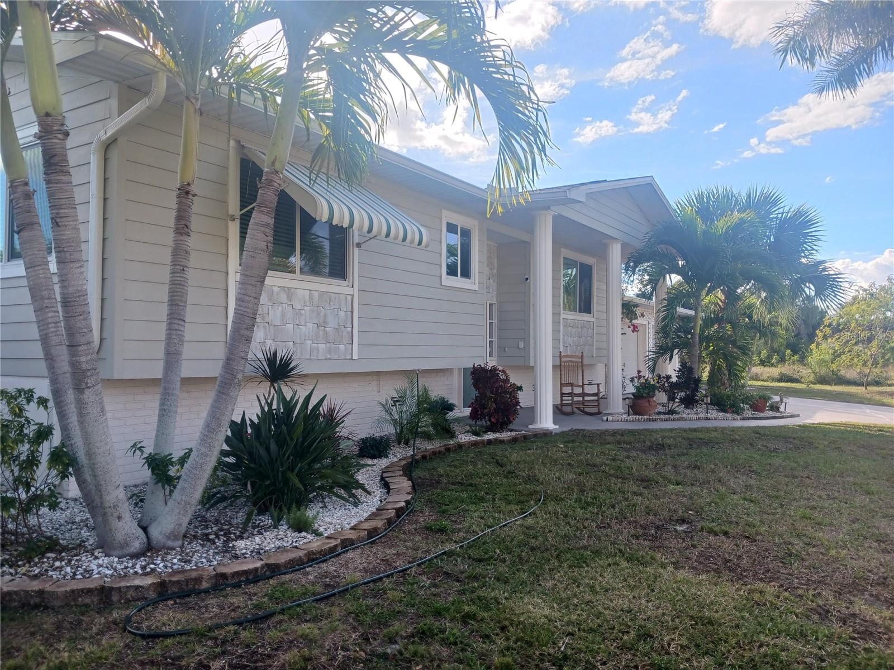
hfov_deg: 65.3
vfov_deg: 51.4
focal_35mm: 27
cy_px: 335
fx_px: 697
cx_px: 447
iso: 20
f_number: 1.8
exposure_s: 1/152
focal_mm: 4
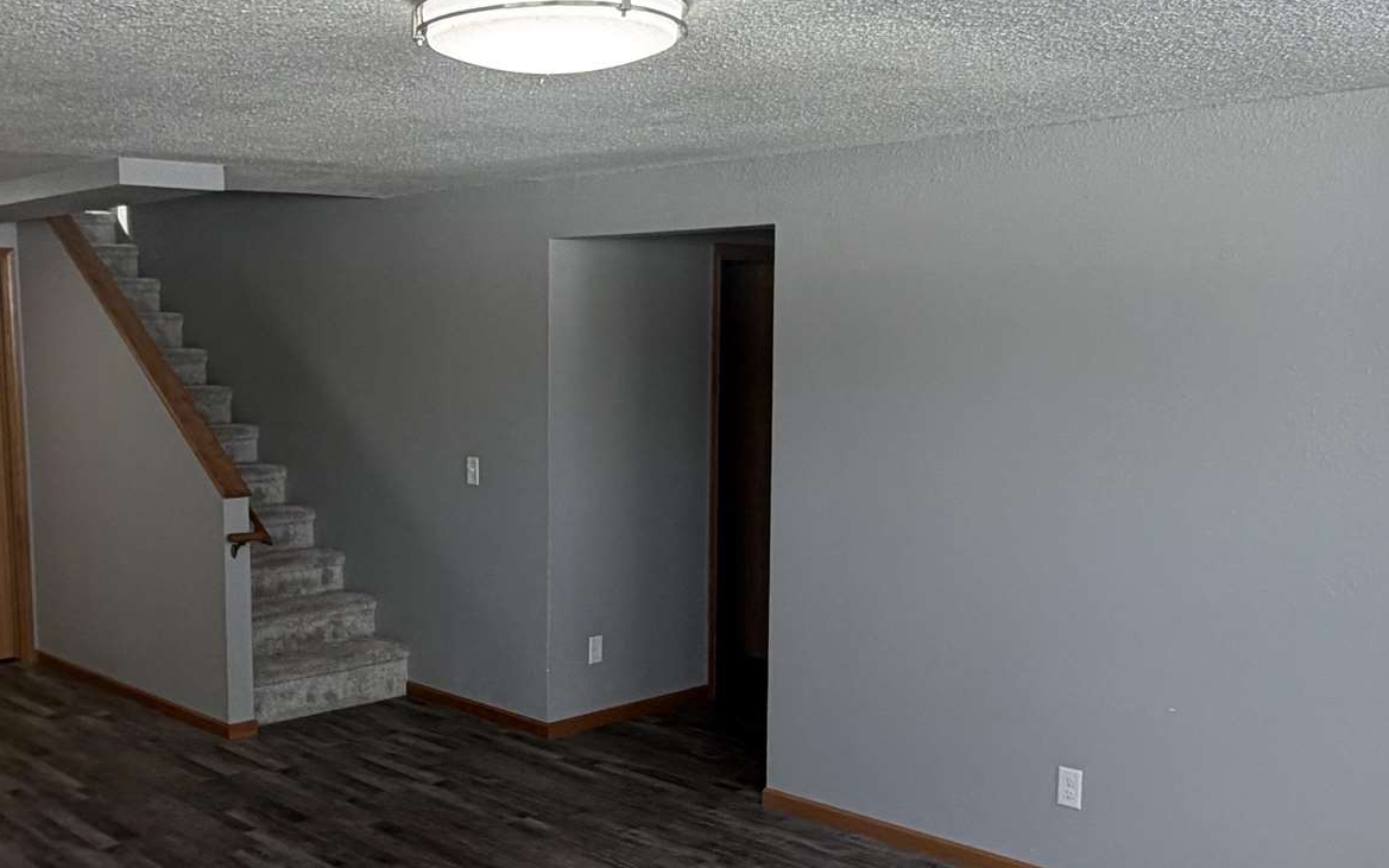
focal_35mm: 39
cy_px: 545
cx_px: 536
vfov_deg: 32.6
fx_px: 1477
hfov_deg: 50.0
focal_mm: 2.22
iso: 80
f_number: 2.2
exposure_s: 1/120
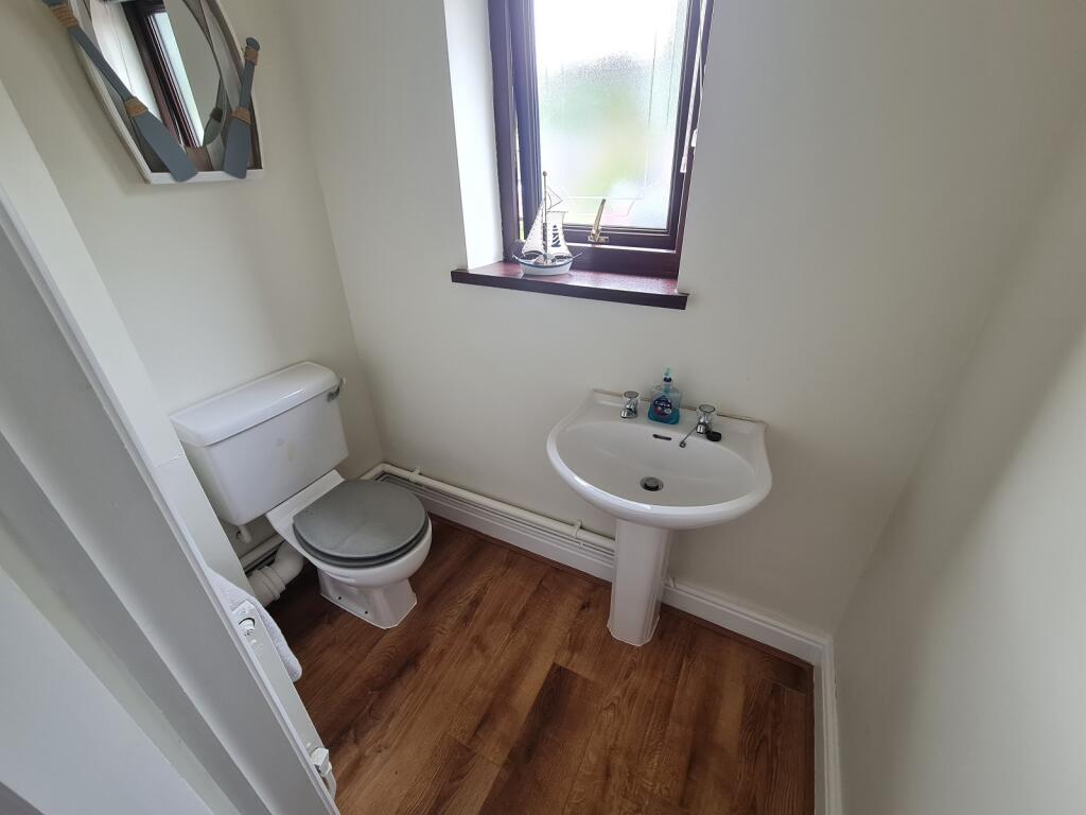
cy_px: 408
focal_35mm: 13
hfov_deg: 106.2
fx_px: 408
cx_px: 543
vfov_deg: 89.9
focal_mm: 2.2
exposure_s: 1/50
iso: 100
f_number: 2.2
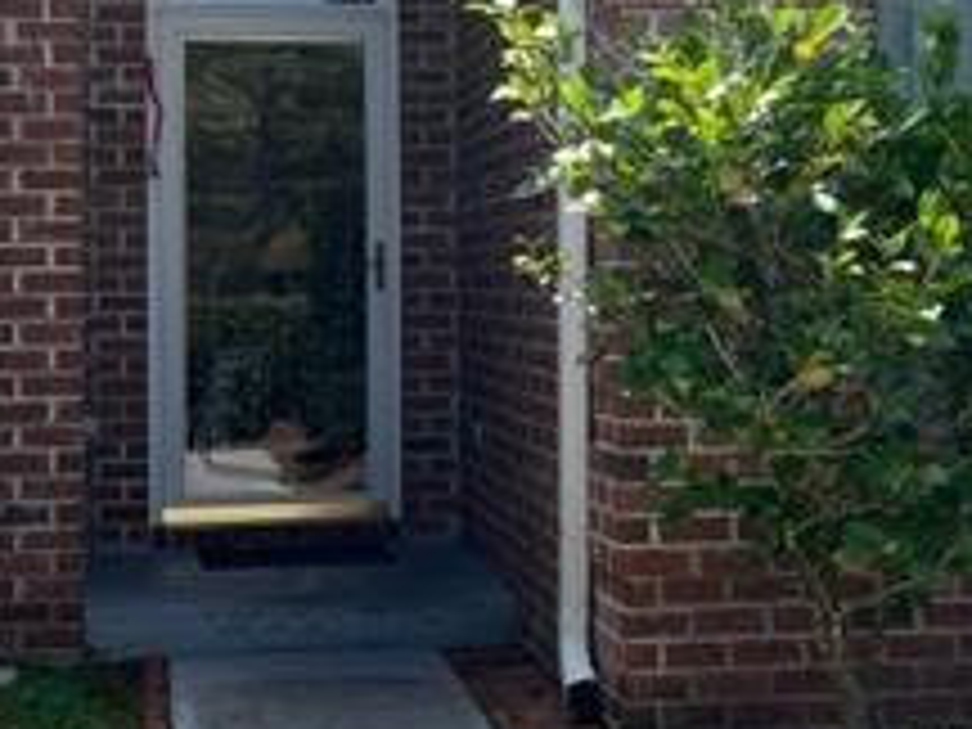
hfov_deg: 25.3
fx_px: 2162
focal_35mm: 77
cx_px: 486
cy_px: 284
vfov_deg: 19.1
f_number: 1.6
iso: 50
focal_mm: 5.1
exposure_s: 1/891
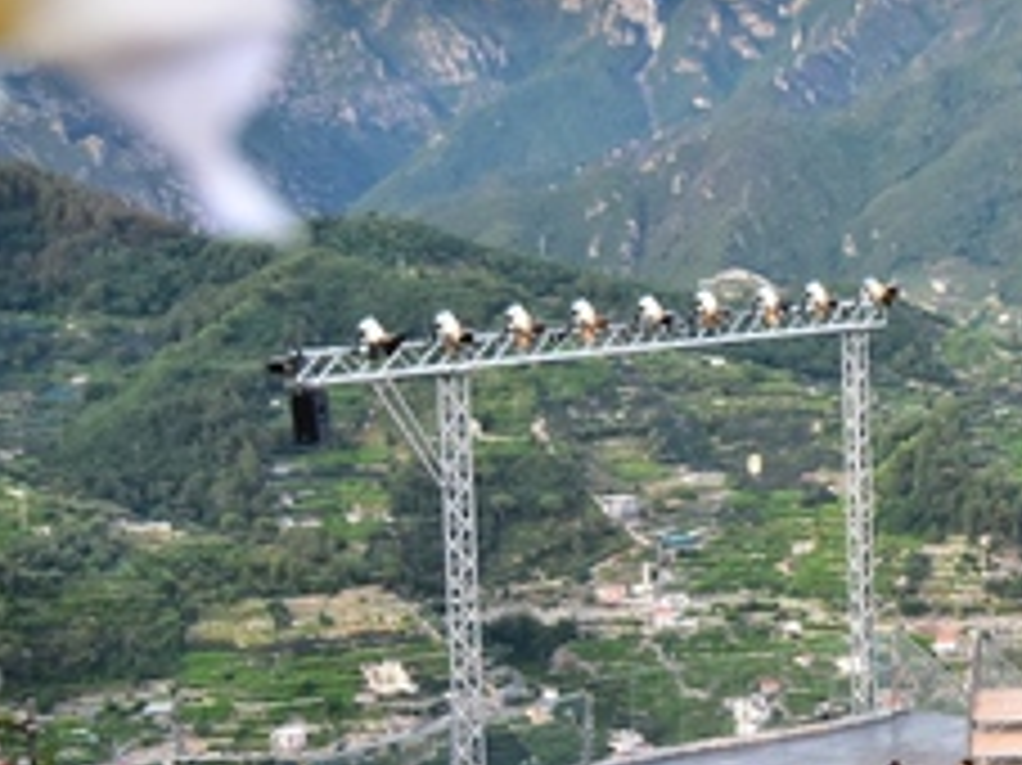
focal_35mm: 89
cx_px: 1063
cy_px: 515
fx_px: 2626
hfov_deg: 21.1
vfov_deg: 16.5
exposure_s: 1/125
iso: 800
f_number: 5.6
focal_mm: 20
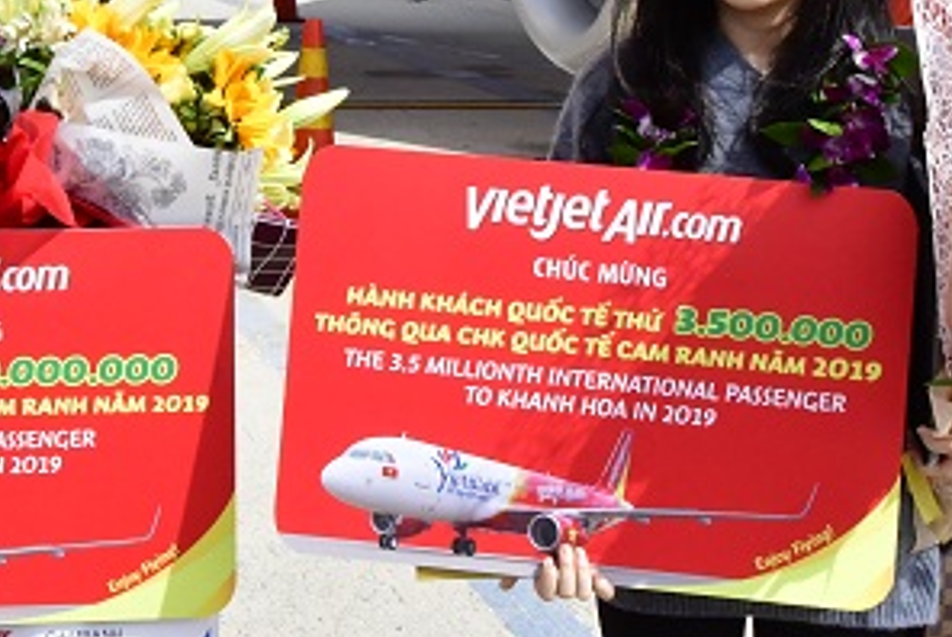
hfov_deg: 23.8
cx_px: 334
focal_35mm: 85
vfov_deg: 15.9
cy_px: 45
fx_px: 2250
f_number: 22
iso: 4500
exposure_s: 1/1000
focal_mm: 28
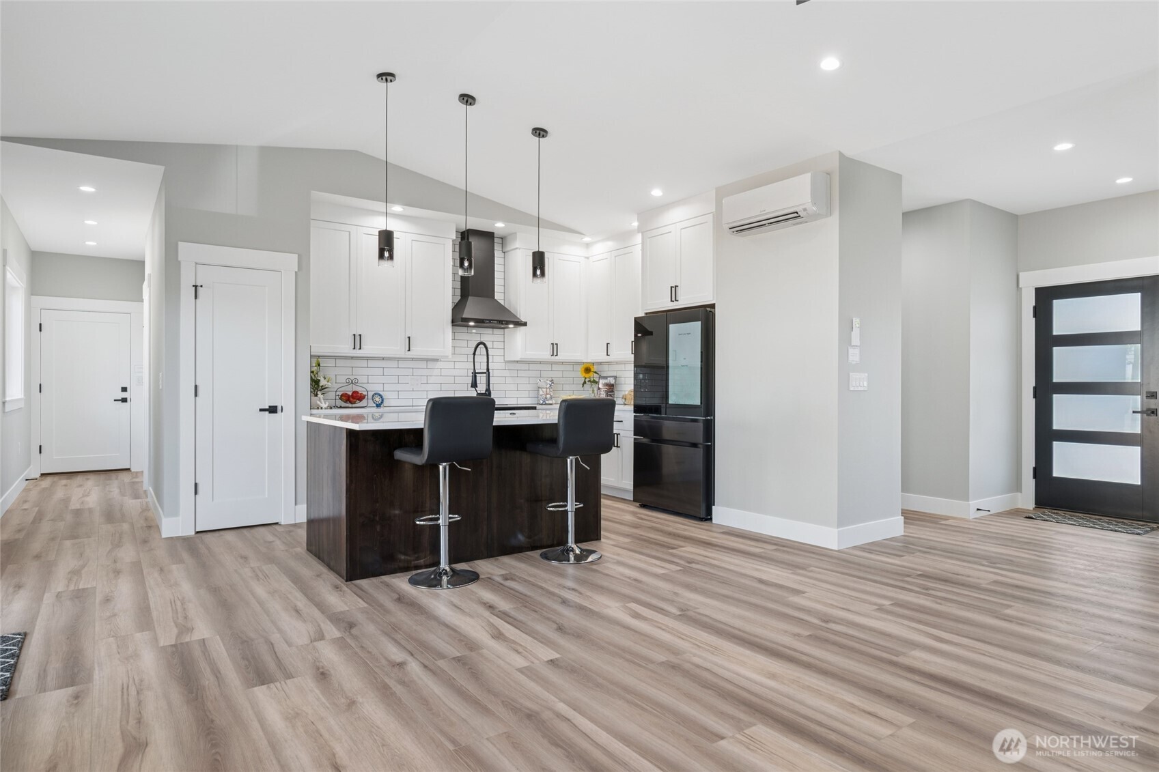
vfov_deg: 61.9
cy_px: 386
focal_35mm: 20
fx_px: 644
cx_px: 580
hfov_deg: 84.0
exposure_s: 1/15
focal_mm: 20
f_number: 8
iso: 400
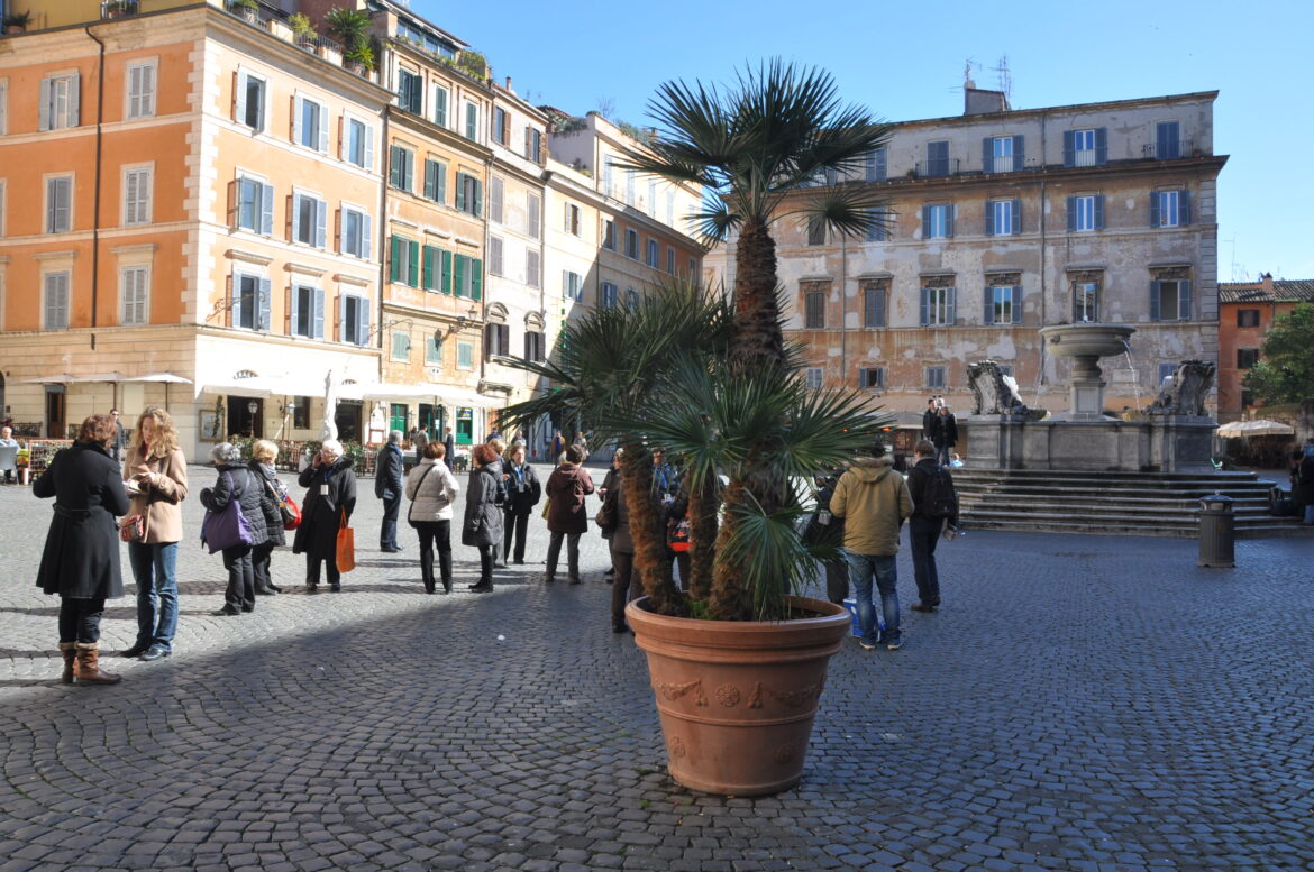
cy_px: 436
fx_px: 984
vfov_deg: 47.8
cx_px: 657
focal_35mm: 27
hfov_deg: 67.4
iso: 200
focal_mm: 18
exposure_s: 1/125
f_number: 11
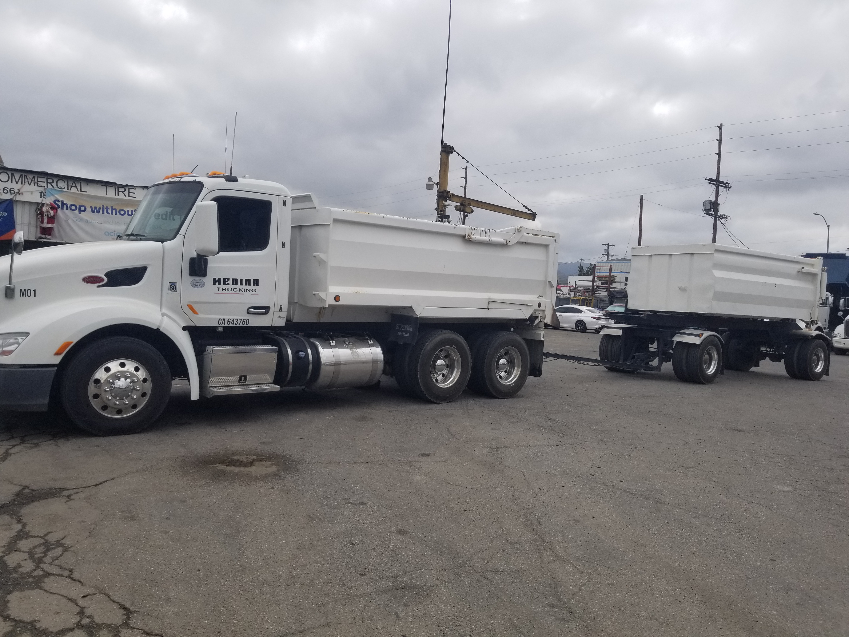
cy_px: 318
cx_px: 424
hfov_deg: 67.3
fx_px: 638
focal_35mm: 26
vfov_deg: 53.1
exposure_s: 1/3208
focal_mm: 4.25
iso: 50
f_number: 1.7
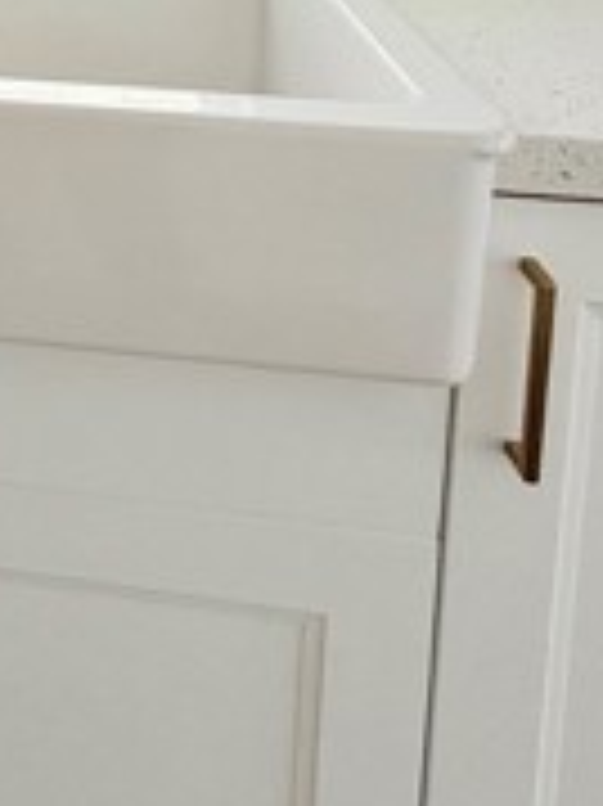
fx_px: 1163
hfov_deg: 24.3
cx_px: -238
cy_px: -225
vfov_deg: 30.6
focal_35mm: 50
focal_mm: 2.22
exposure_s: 1/121
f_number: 2.2
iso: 50
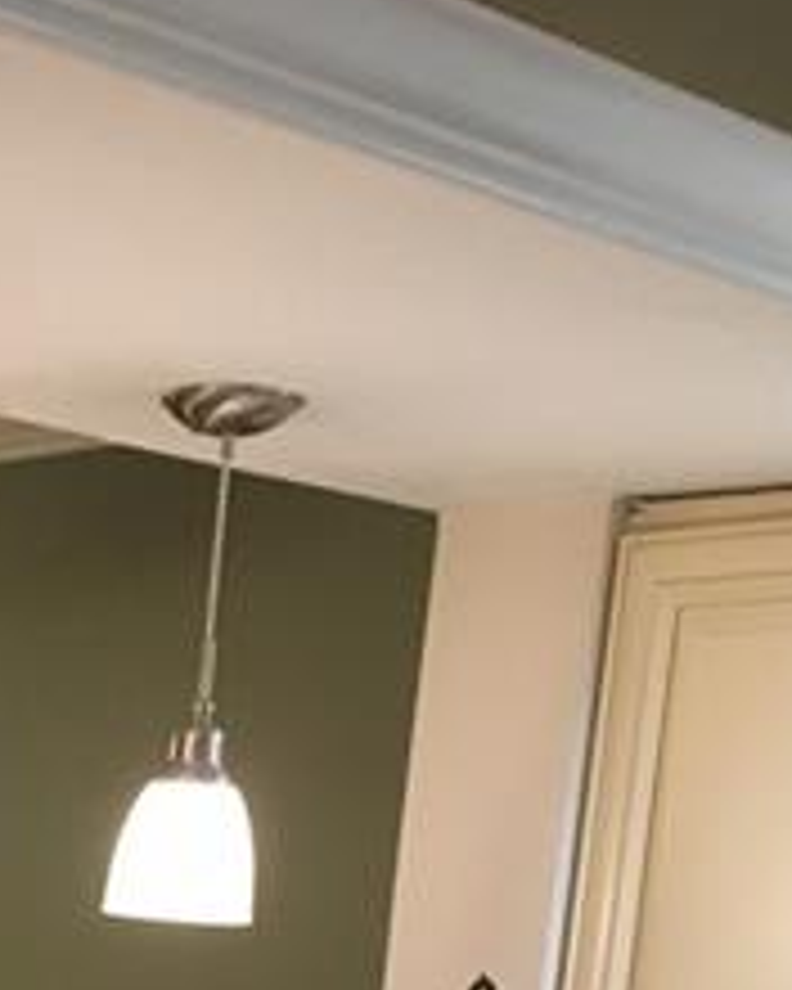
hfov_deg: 14.7
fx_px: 2901
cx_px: -324
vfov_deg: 16.8
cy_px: 1656
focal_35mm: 99
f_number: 2.2
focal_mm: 4.15
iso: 100
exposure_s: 1/30
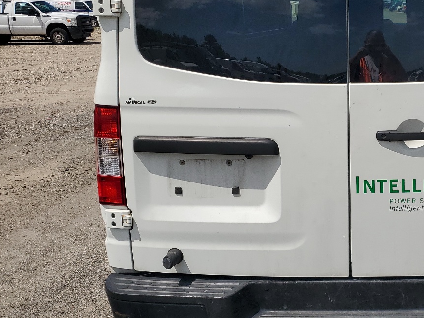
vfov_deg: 30.2
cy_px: 132
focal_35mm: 48
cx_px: 377
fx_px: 588
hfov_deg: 37.2
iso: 50
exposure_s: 1/10000
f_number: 1.5
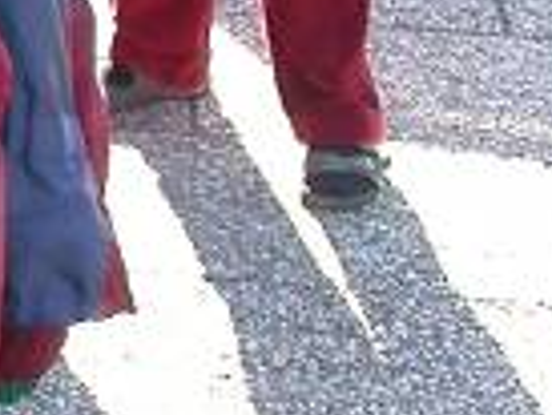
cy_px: -161
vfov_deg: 6.6
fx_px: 3543
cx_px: -741
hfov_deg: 8.2
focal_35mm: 222
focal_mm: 7.85
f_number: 3.7
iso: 100
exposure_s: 1/66.1
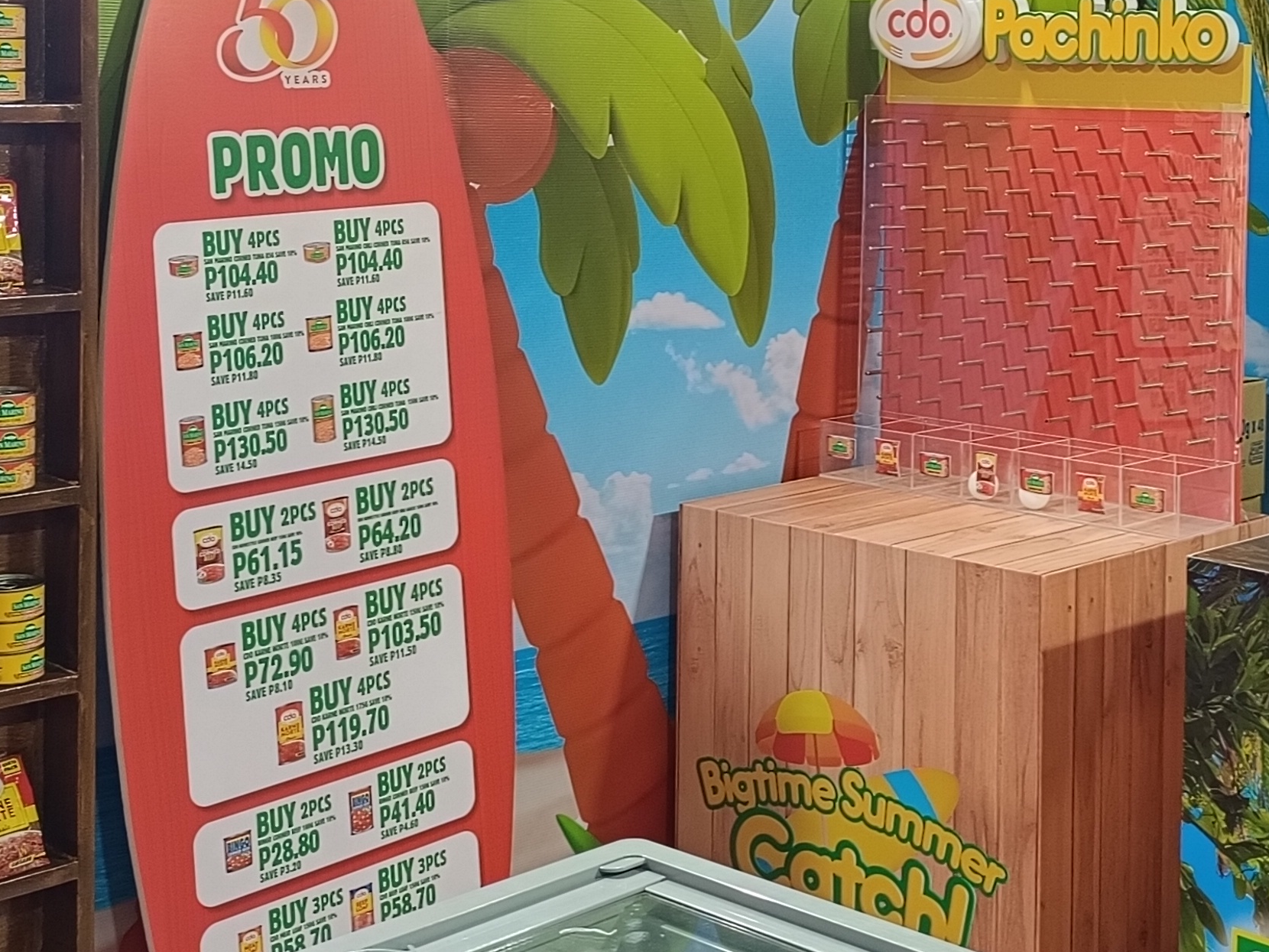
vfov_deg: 24.3
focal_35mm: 59
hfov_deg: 31.7
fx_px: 2163
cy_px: 161
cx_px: 1051
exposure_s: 1/120
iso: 1020
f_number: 1.65
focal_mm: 6.14
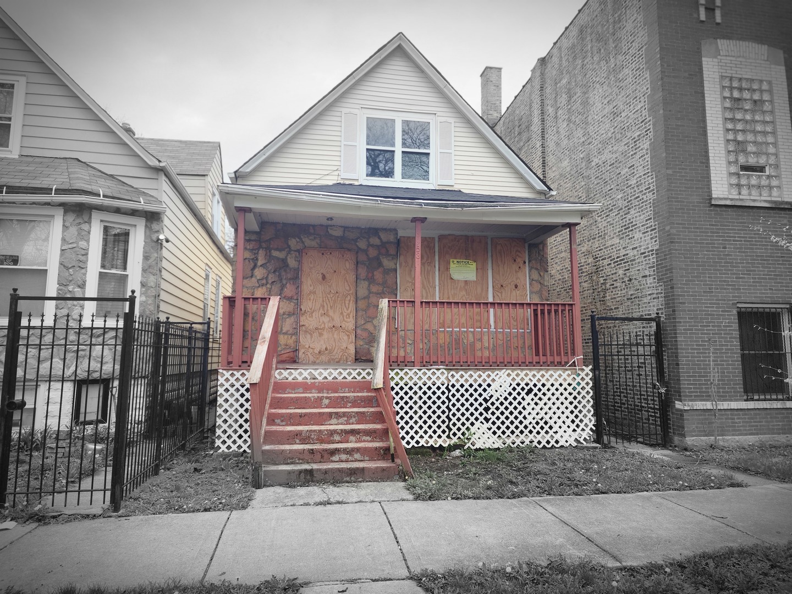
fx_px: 526
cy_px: 297
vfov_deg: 58.9
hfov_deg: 73.9
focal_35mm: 23
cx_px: 396
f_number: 1.8
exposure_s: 1/616
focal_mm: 6.4
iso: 12
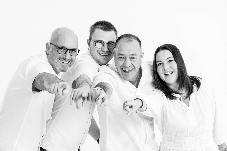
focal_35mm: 115
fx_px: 725
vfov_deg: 11.9
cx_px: 114
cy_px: 76
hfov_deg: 17.8
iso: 100
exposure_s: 1/125
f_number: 16
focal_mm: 115
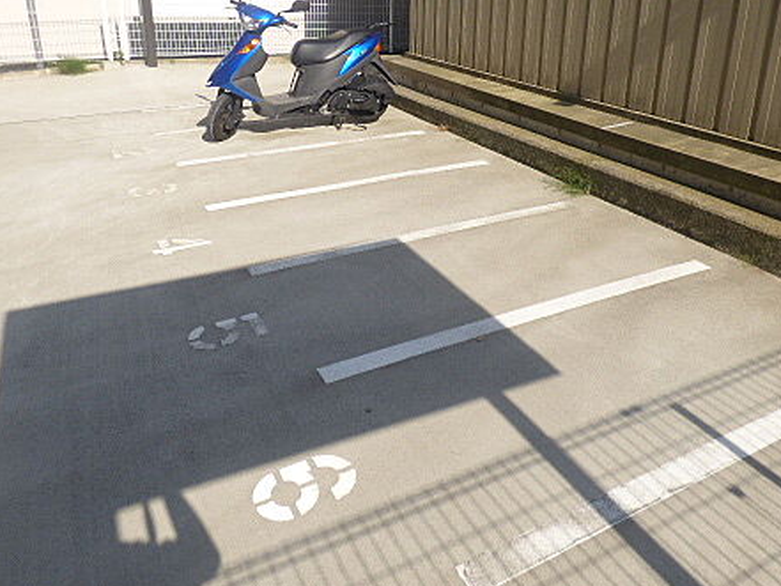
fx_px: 654
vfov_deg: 47.7
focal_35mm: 29
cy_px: 212
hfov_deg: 61.4
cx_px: 448
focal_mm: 3.58
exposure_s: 1/1300
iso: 100
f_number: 2.8
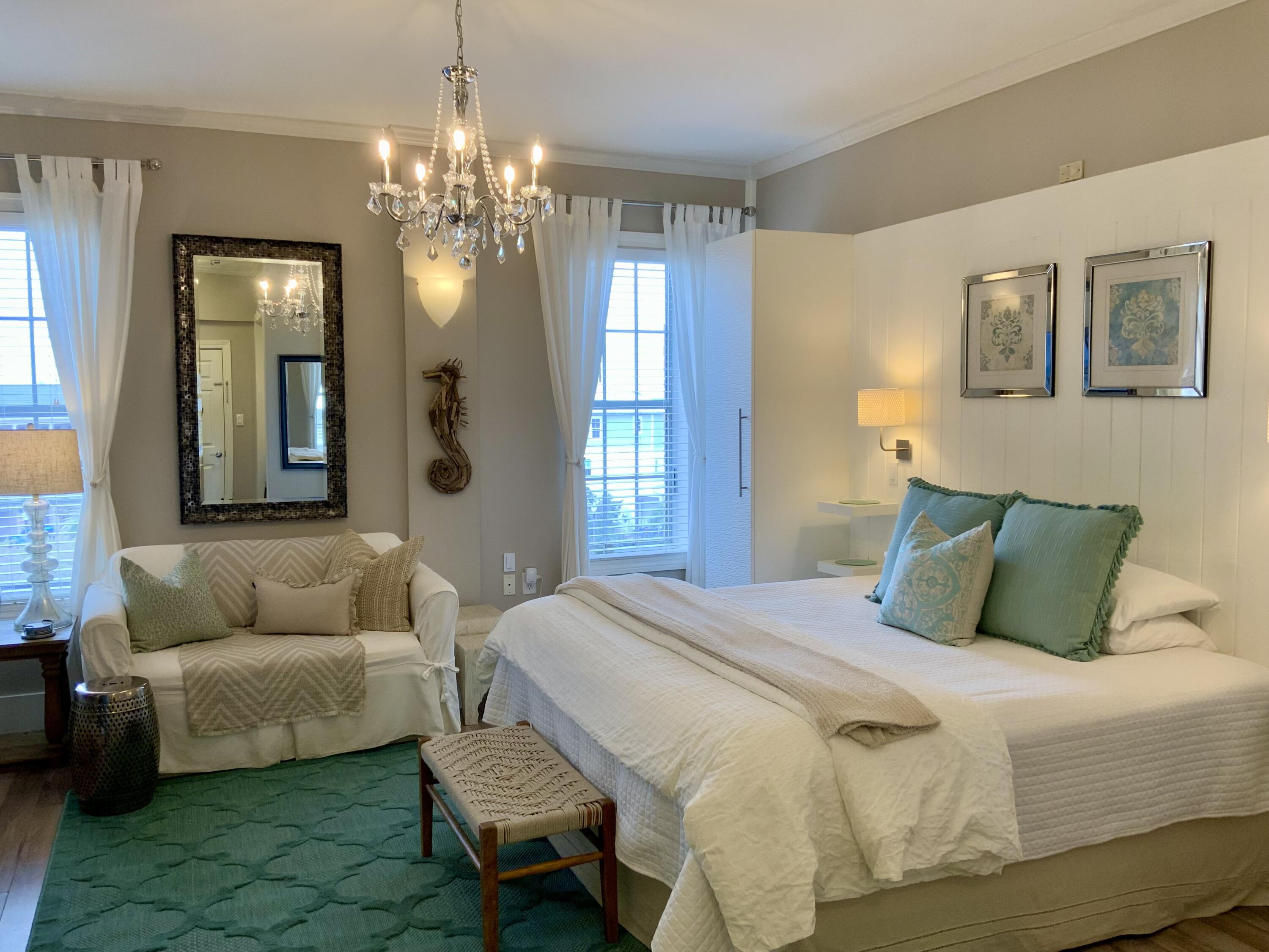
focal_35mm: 29
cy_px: 476
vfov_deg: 48.2
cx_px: 634
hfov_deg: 61.7
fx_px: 1063
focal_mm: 3
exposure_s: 1/60
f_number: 1.8
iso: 40
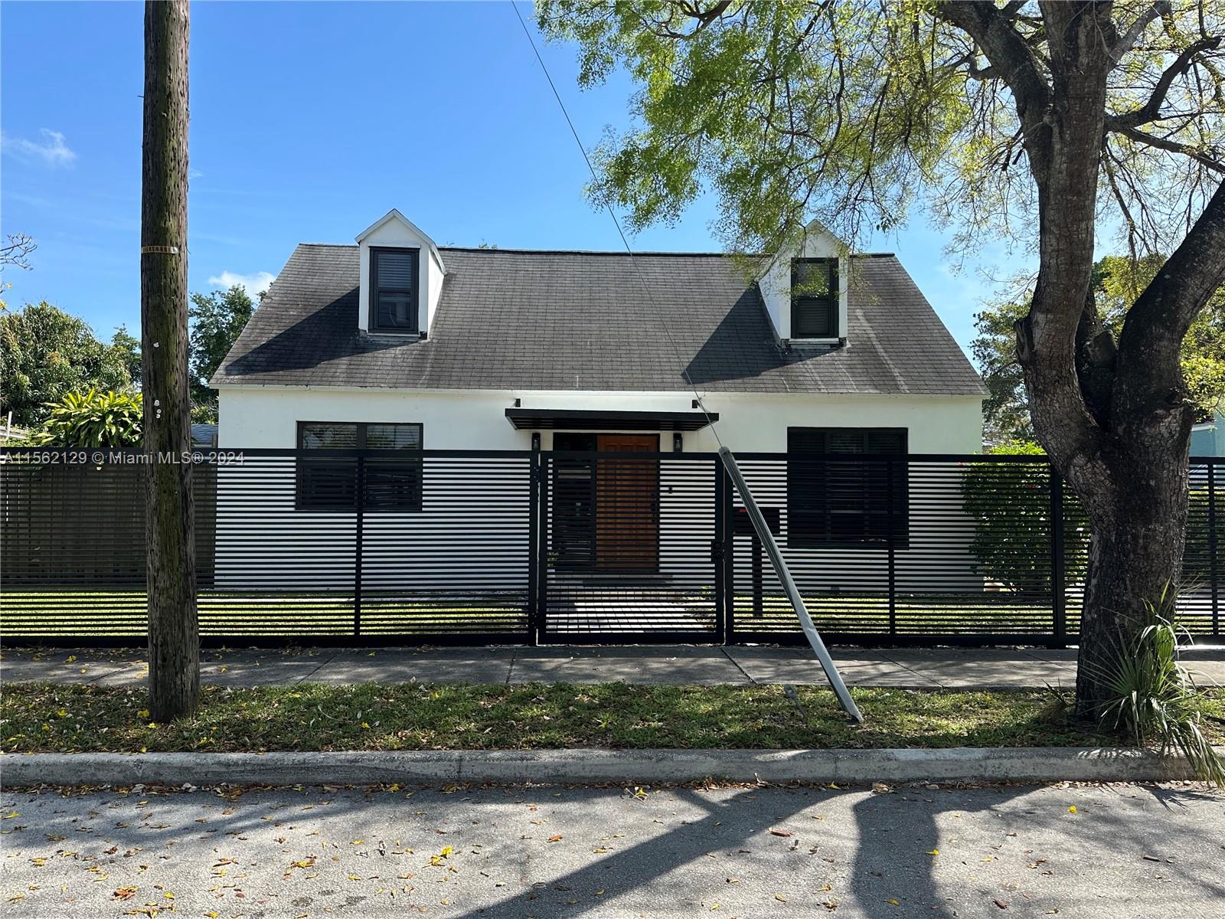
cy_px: 460
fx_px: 849
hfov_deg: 71.6
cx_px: 612
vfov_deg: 56.8
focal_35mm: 24
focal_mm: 6.86
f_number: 1.78
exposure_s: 1/2469
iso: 80
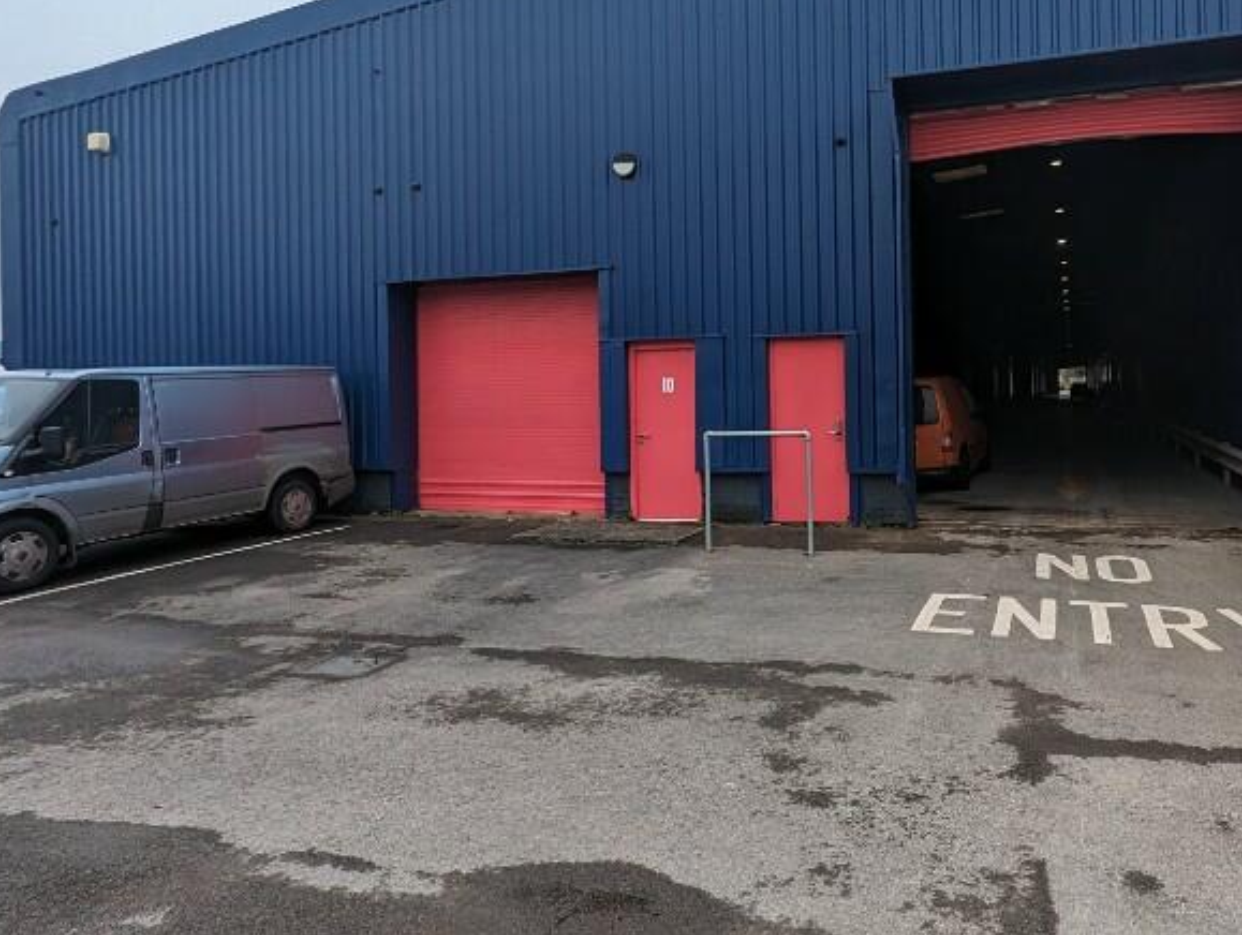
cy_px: 394
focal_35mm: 23
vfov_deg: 58.7
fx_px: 826
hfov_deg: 72.2
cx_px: 798
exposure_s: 1/377
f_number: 2.2
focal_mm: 1.95
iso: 47
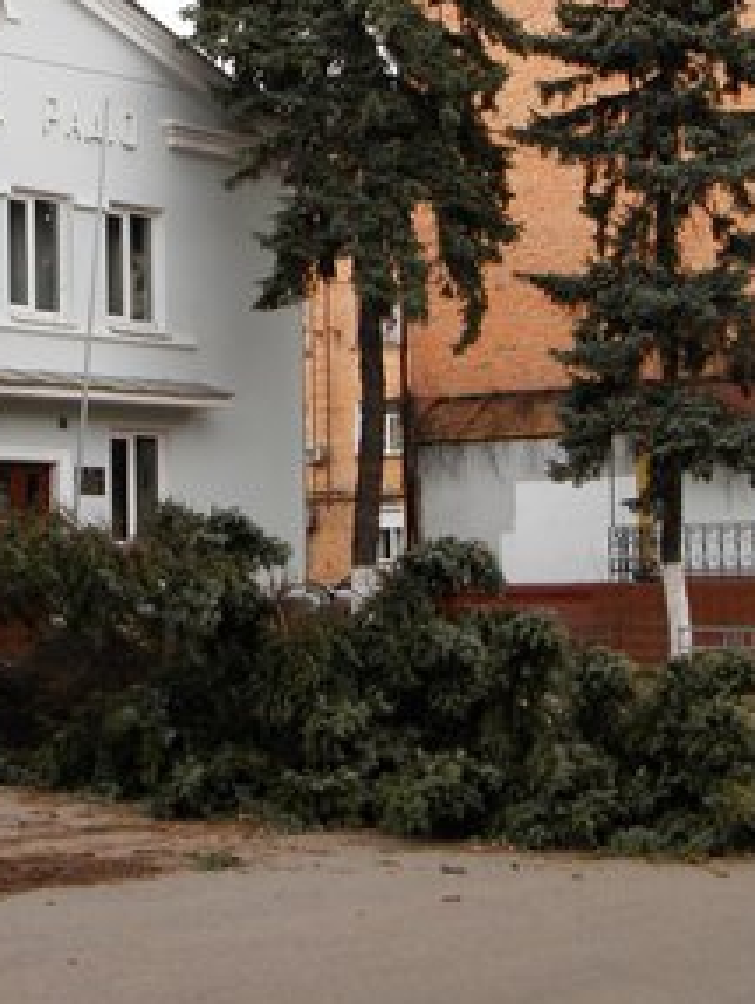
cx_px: 179
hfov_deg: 19.3
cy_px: 428
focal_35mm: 76
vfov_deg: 25.6
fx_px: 2207
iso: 80
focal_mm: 6.1
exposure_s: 1/250
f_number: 3.3
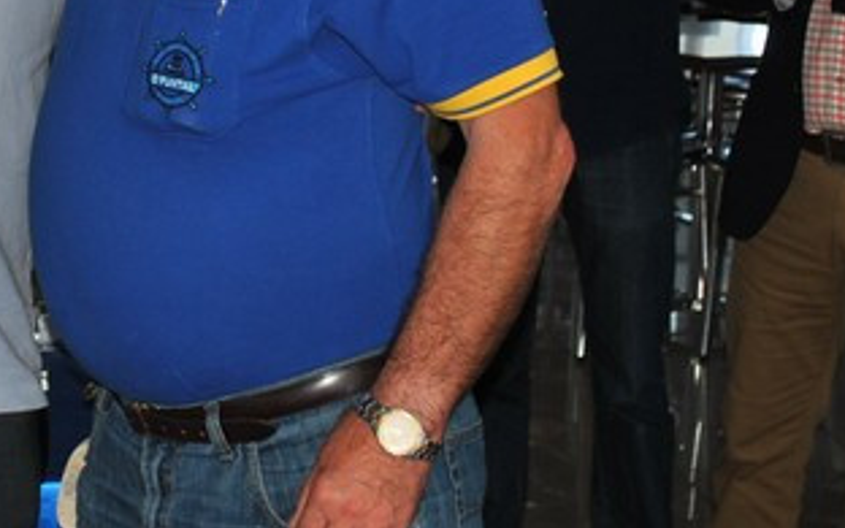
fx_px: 3162
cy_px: -43
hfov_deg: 15.1
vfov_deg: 9.5
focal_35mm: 137
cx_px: 95
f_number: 5
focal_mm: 35
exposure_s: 1/60
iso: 100
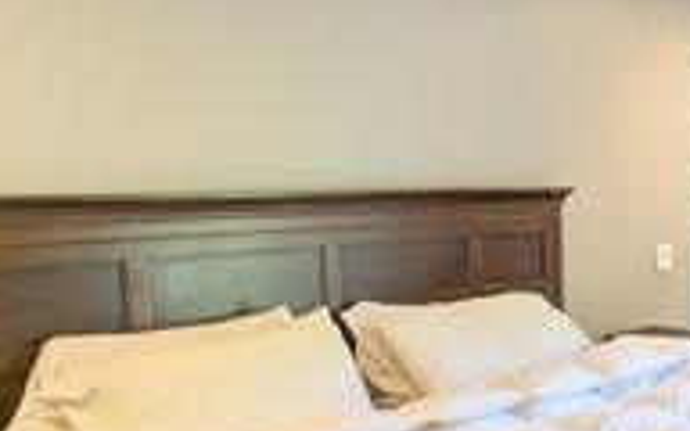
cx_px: 715
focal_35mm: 46
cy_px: 277
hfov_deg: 37.9
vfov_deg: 27.9
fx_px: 865
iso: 168
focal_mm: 1.95
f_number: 2.2
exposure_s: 1/60
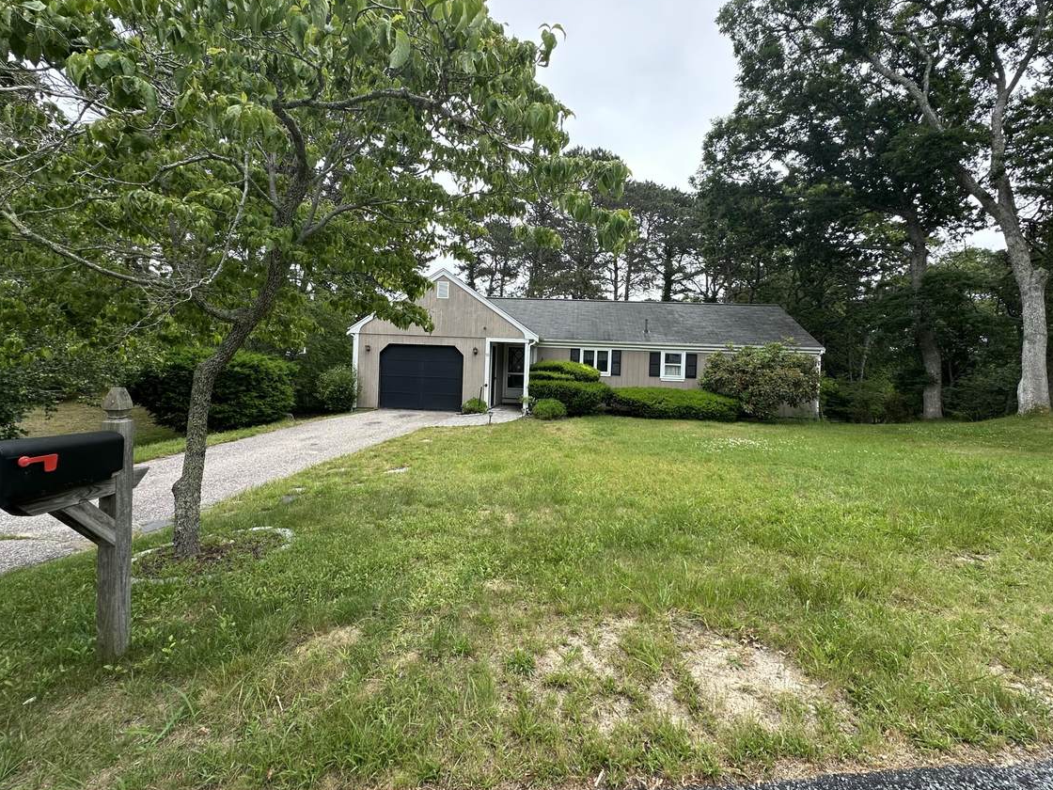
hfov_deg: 94.4
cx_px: 553
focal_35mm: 16
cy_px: 362
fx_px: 487
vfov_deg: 78.0
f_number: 2.2
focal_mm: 2.22
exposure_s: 1/666
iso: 40
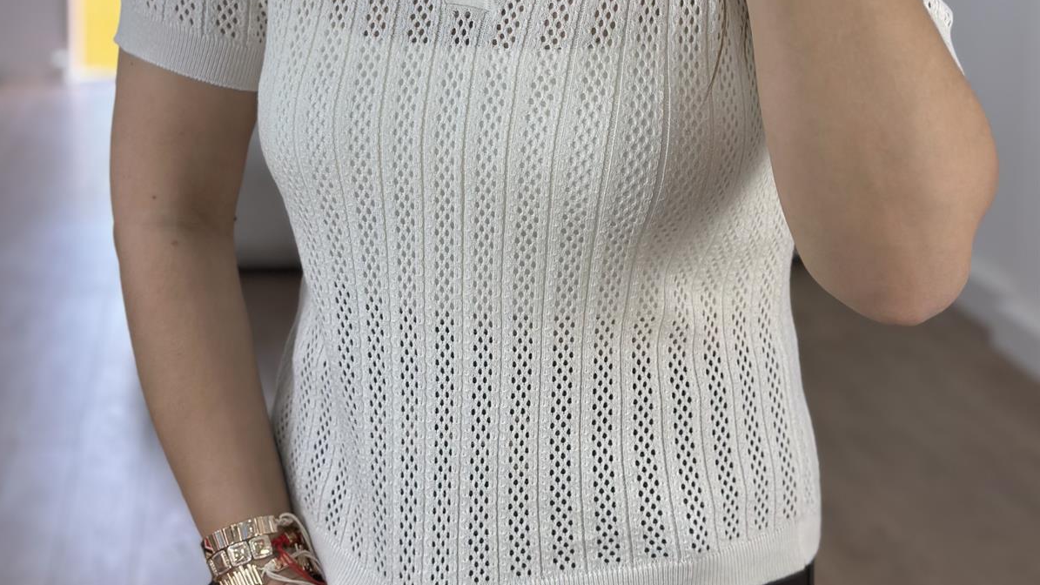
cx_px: 519
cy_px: 159
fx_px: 1930
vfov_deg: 17.2
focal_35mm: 70
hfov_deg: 30.2
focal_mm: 6.86
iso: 80
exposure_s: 1/681
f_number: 1.78
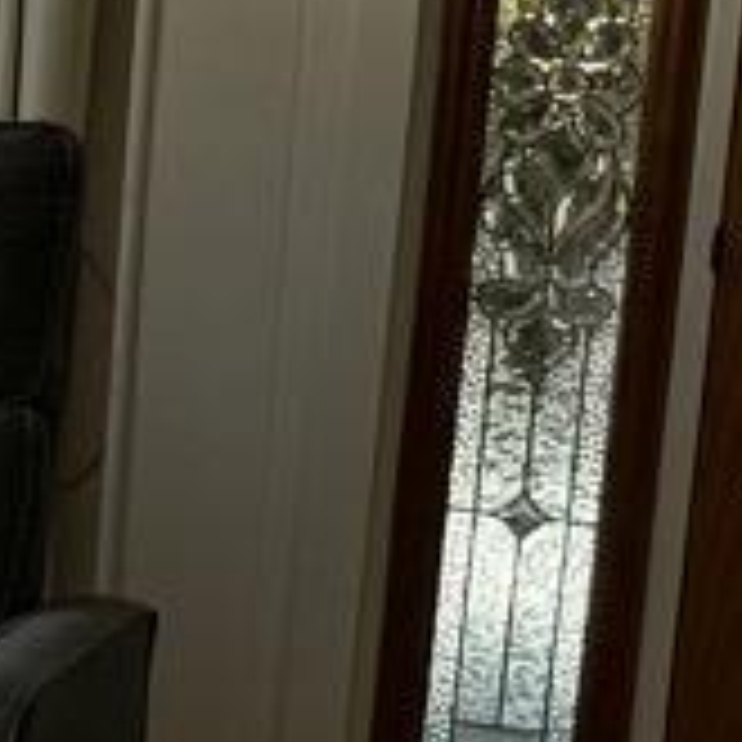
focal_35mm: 193
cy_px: 371
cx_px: -2343
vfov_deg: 9.1
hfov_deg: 6.8
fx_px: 4680
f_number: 1.78
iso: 64
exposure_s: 1/242
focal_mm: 6.76
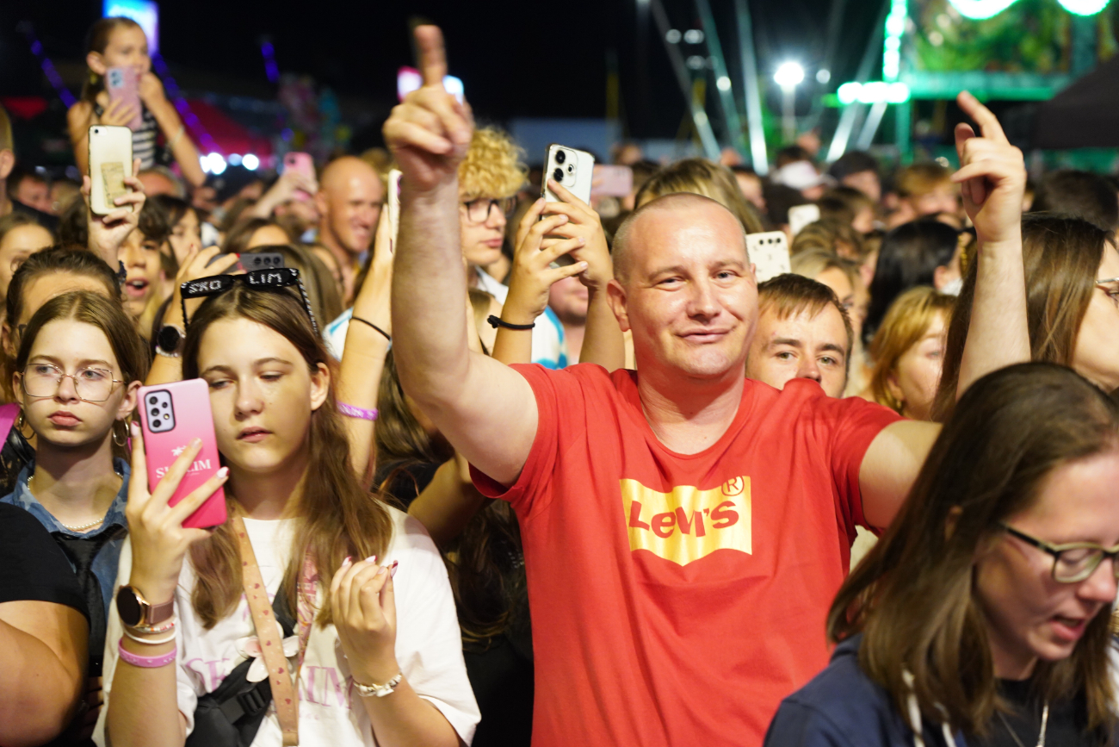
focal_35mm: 73
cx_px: 560
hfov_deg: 27.7
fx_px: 2269
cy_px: 374
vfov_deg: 18.7
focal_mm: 73
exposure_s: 1/100
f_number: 4
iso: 4000
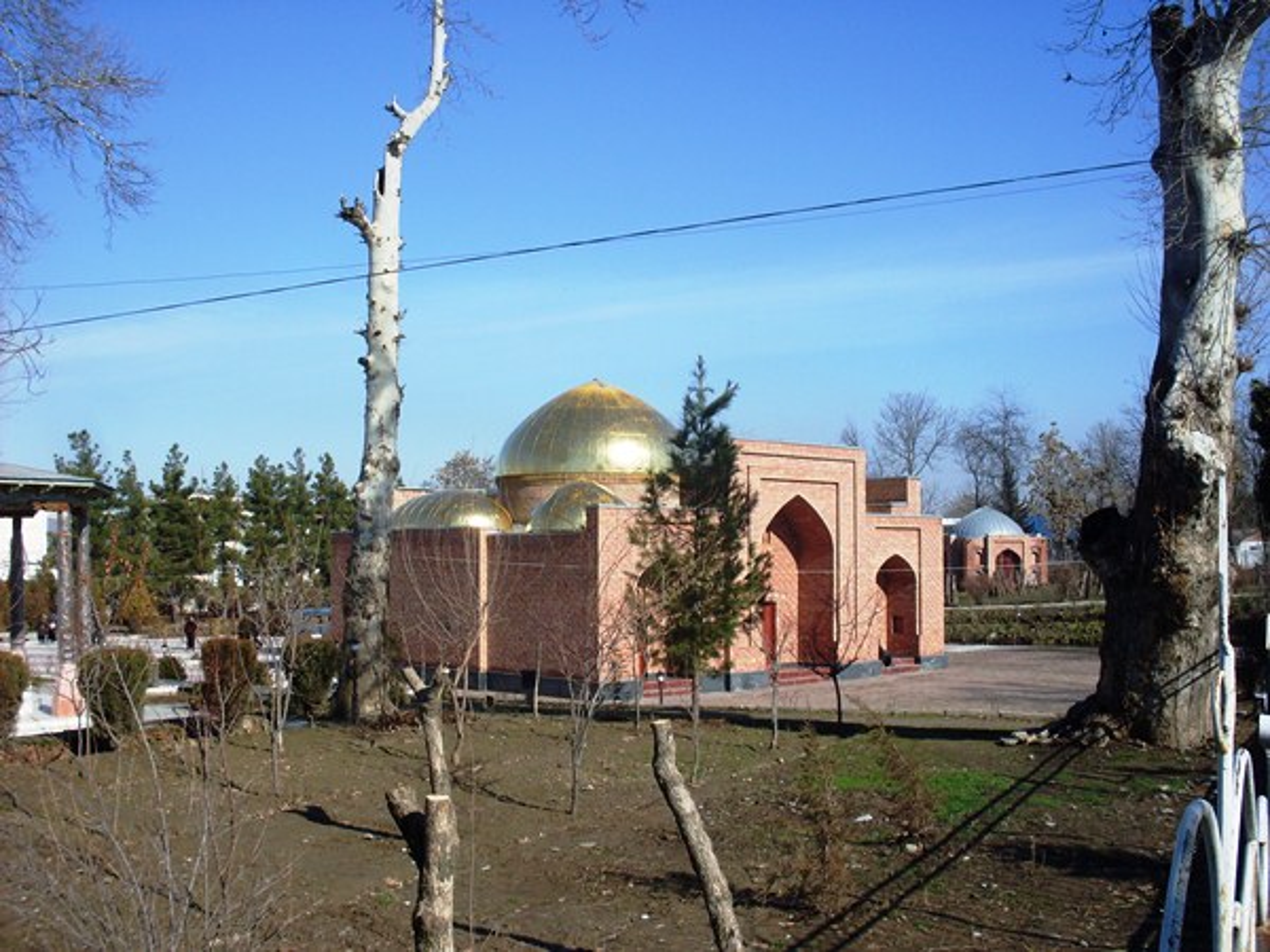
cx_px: 635
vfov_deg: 37.7
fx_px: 1394
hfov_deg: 49.0
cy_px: 476
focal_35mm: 38
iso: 80
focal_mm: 6.3
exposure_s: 1/250
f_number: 8.4
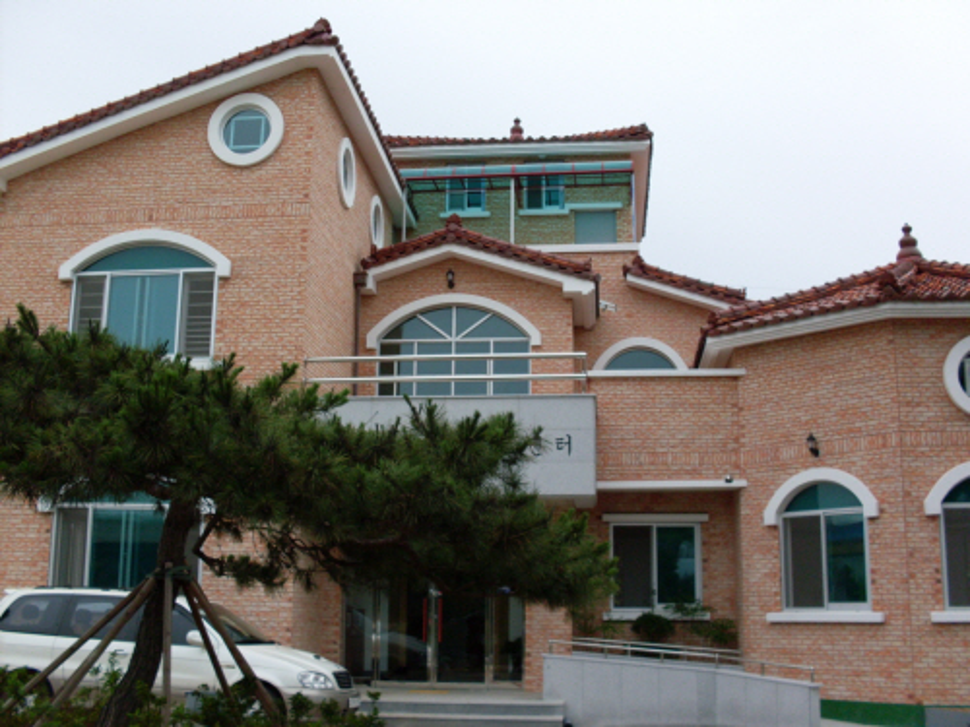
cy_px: 364
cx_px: 485
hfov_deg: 49.0
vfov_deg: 37.7
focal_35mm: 38
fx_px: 1065
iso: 80
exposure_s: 1/500
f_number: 2.8
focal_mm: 6.3
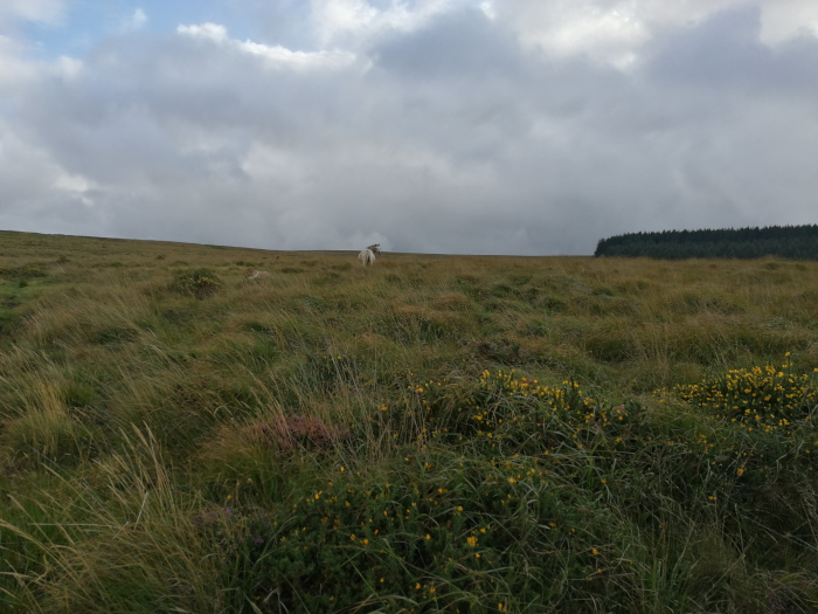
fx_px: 638
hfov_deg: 65.3
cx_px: 409
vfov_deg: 51.4
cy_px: 307
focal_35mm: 27
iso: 50
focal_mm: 3.95
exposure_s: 1/1383
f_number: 1.8
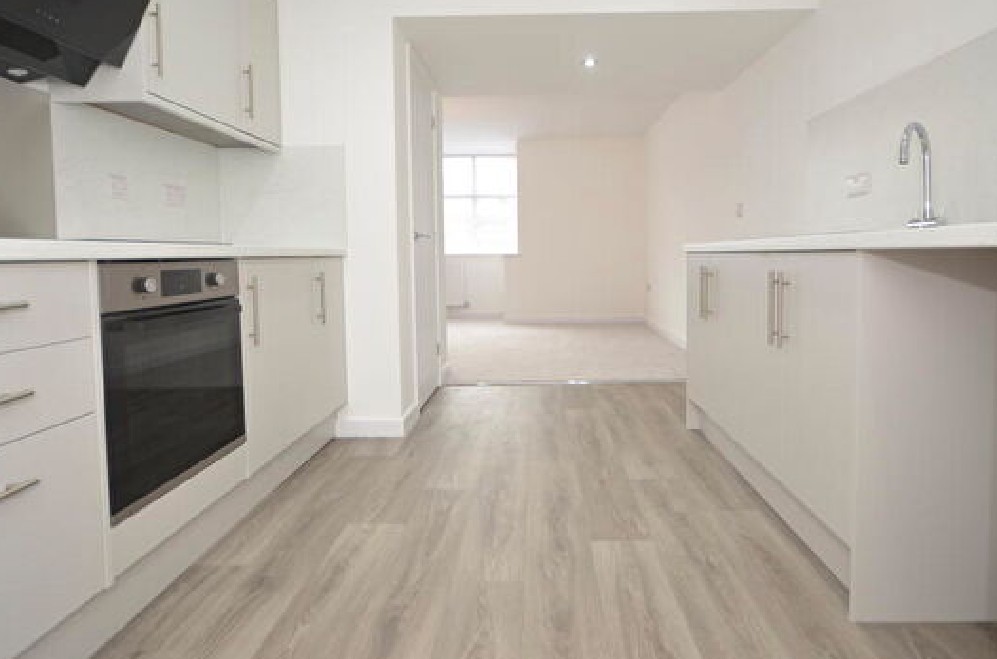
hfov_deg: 84.1
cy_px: 276
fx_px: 552
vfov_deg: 61.3
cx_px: 518
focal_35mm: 20
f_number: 4
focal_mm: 10
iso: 280
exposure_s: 1/60
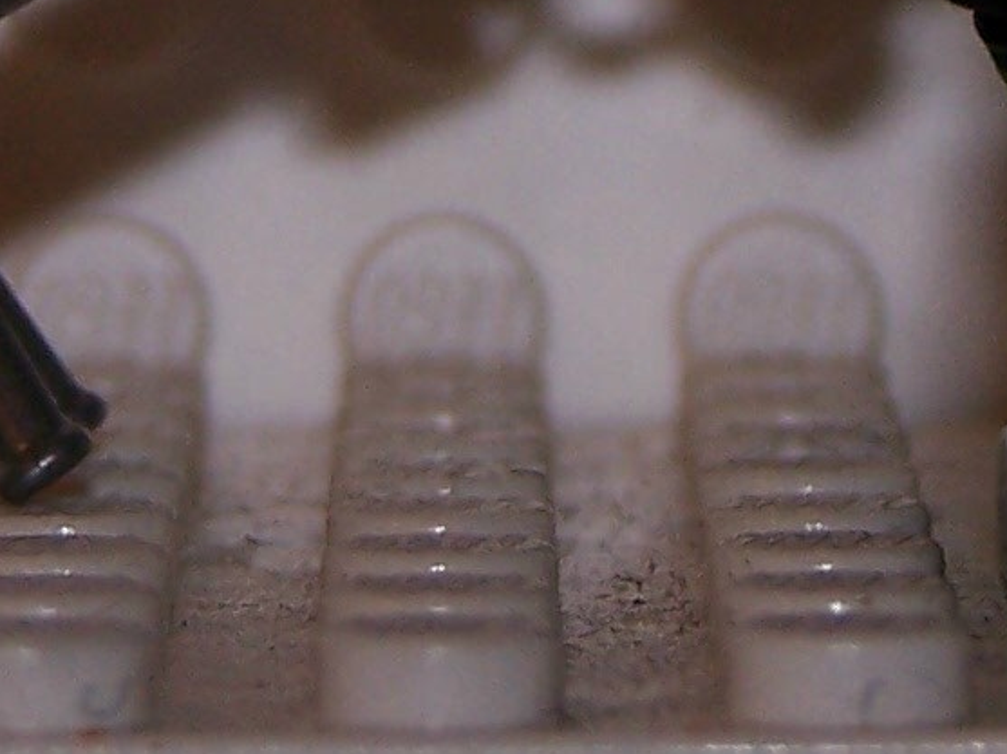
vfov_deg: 3.0
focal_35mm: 486
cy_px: -873
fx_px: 14129
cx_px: 463
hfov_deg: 4.1
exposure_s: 1/100
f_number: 3.2
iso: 80
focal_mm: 17.5
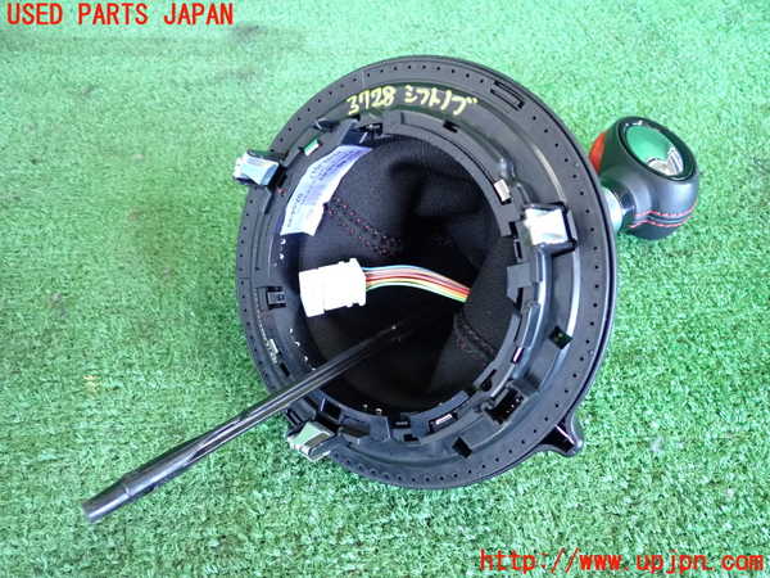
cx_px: 385
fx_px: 667
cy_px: 289
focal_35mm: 30
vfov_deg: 46.8
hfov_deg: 60.0
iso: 1250
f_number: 2.3
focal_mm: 5.4
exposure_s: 1/125
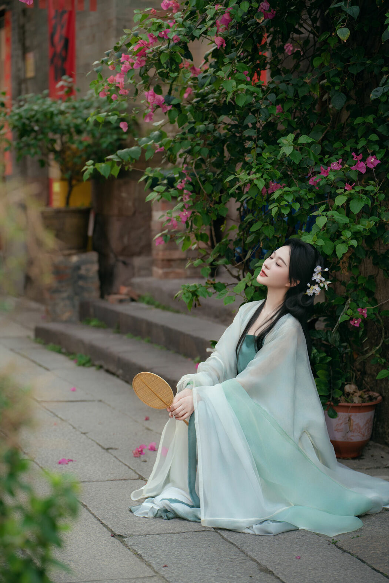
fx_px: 1637
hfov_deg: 13.6
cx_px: 194
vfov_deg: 20.2
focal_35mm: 101
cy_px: 292
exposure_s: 1/125
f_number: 3.2
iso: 200
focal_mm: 101
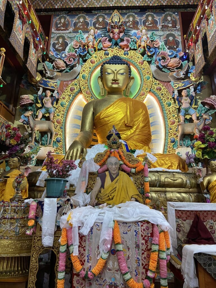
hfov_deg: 53.1
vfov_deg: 67.3
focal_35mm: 26
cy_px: 144
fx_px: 216
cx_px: 108
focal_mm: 4.25
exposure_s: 1/50
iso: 250
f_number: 1.8
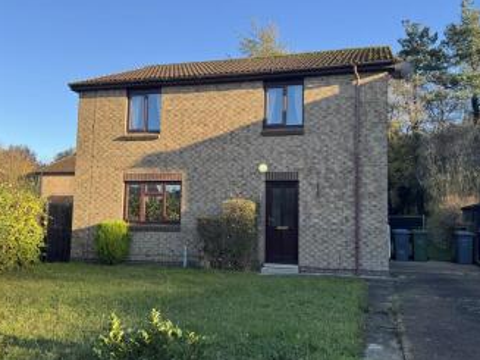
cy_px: 177
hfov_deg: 58.3
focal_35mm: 31
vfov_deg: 45.4
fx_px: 430
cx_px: 256
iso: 80
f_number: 1.78
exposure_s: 1/1042
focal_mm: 6.76
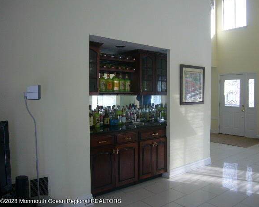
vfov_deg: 48.5
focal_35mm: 30
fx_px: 230
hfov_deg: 58.7
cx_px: 140
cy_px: 104
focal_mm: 4.6
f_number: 2.8
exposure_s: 1/60
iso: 80
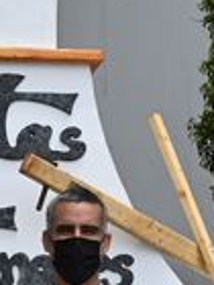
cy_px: 345
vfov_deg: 9.5
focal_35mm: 206
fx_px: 1698
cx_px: -4
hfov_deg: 7.2
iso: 100
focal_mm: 35
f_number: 4.5
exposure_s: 1/640
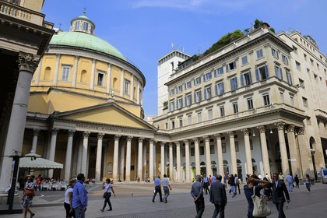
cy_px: 109
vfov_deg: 53.1
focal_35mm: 24
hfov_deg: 73.7
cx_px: 164
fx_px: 218
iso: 200
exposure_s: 1/200
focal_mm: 24
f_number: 10
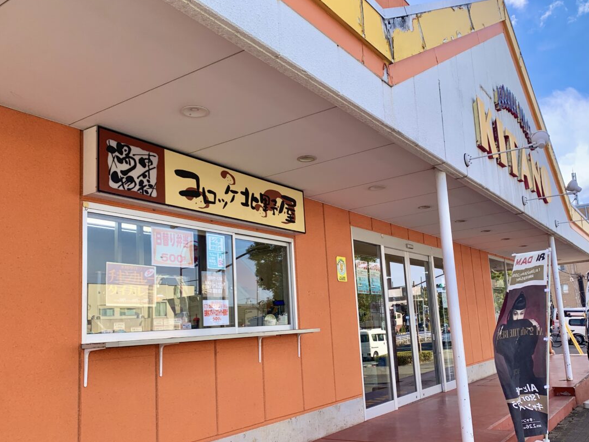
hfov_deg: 58.2
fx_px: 527
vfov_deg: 45.3
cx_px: 332
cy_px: 247
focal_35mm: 31
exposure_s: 1/829
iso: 25
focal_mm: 4.25
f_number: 1.8
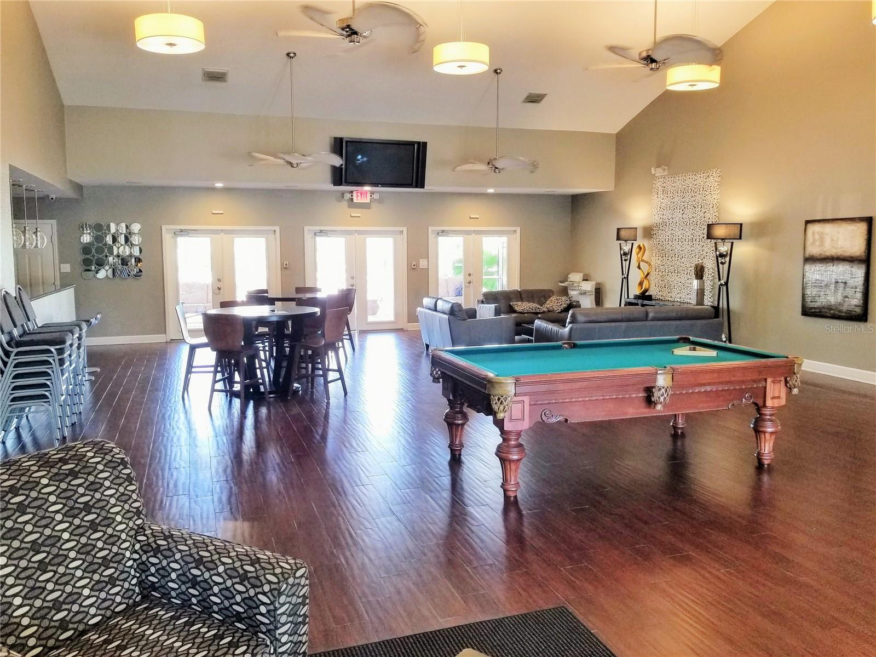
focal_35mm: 26
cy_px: 328
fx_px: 658
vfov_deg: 53.0
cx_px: 438
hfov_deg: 67.3
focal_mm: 4.25
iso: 100
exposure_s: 1/60
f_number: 1.7
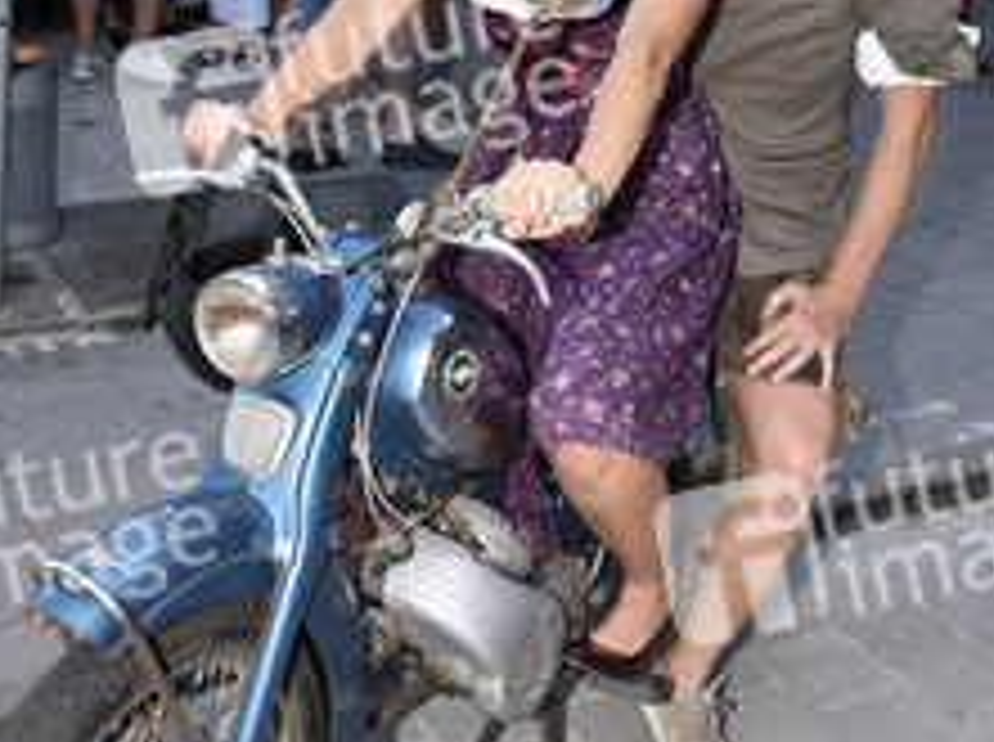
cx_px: 477
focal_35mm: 54
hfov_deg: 35.6
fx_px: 1548
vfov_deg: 26.9
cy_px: 315
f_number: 8
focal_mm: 31
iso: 800
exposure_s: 1/160
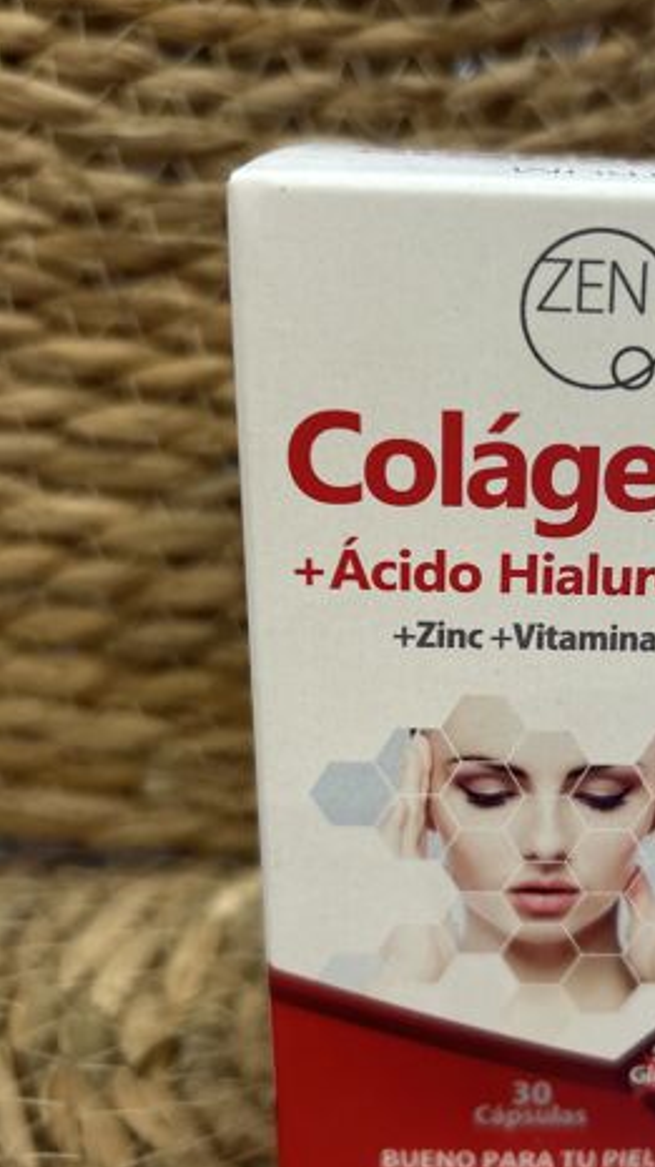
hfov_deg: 29.4
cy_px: 585
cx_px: 560
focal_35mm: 39
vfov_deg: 51.6
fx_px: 1206
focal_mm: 5.7
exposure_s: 1/50
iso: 64
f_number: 1.5
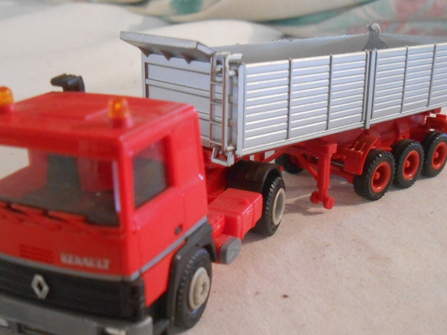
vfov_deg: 32.1
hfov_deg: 42.1
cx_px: 228
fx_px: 581
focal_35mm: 45
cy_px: 199
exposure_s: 1/5
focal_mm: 5.3
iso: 400
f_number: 3.8
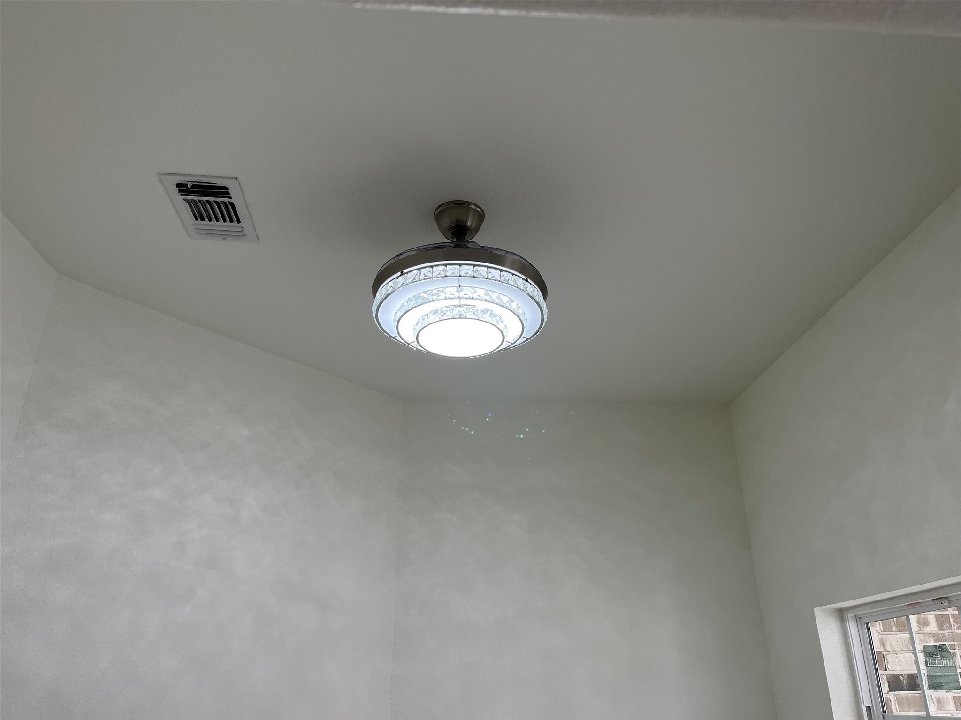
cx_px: 480
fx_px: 722
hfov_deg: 67.3
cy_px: 360
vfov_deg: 53.1
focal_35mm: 26
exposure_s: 1/155
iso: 64
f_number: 1.6
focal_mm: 5.1
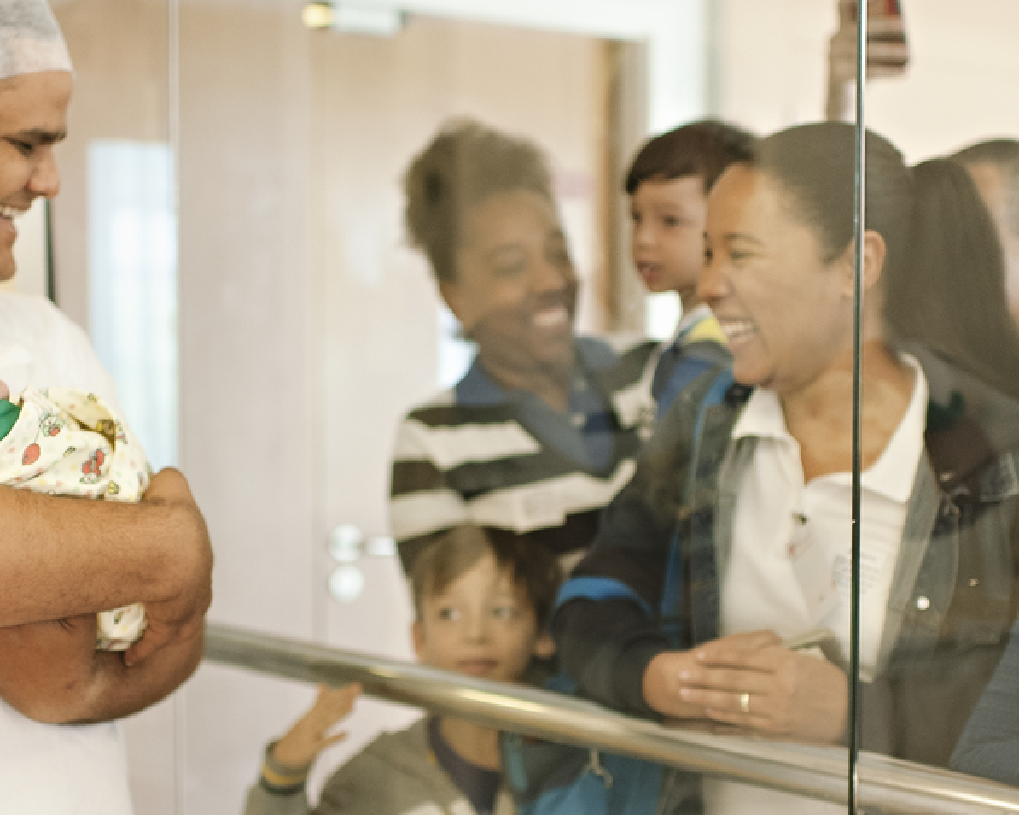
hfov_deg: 28.7
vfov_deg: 23.1
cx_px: 444
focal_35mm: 66
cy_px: 477
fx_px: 1989
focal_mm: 35
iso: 1250
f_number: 1.8
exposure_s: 1/320
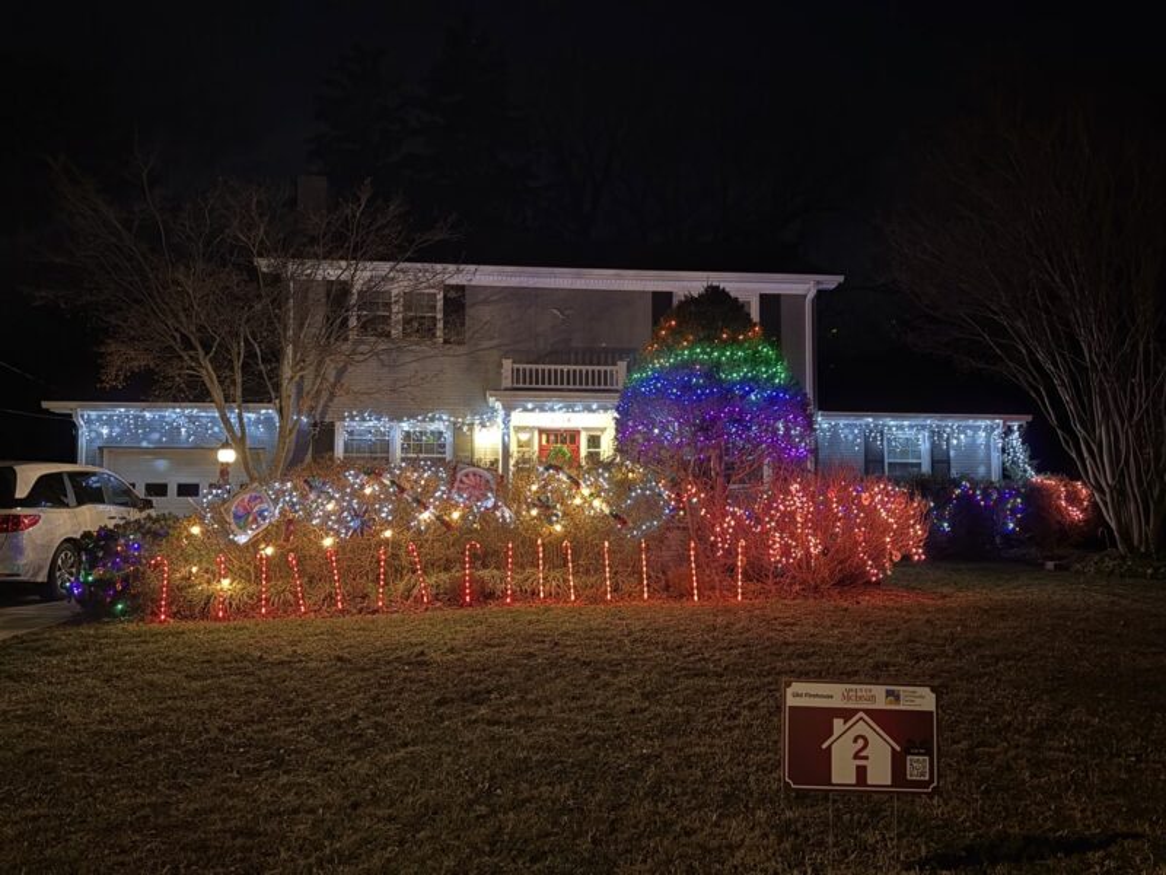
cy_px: 438
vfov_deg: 53.1
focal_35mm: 26
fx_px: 876
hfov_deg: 67.3
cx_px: 583
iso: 640
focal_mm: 5.96
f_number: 1.6
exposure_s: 1/12
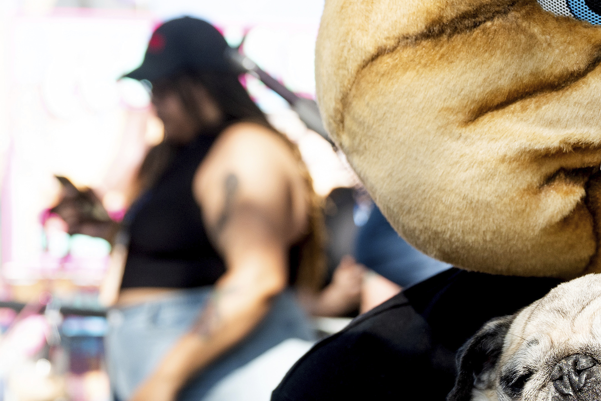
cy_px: 420
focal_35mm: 112
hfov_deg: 17.5
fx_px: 1870
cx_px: 692
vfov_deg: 12.1
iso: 200
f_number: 4.8
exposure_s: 1/350
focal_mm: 40
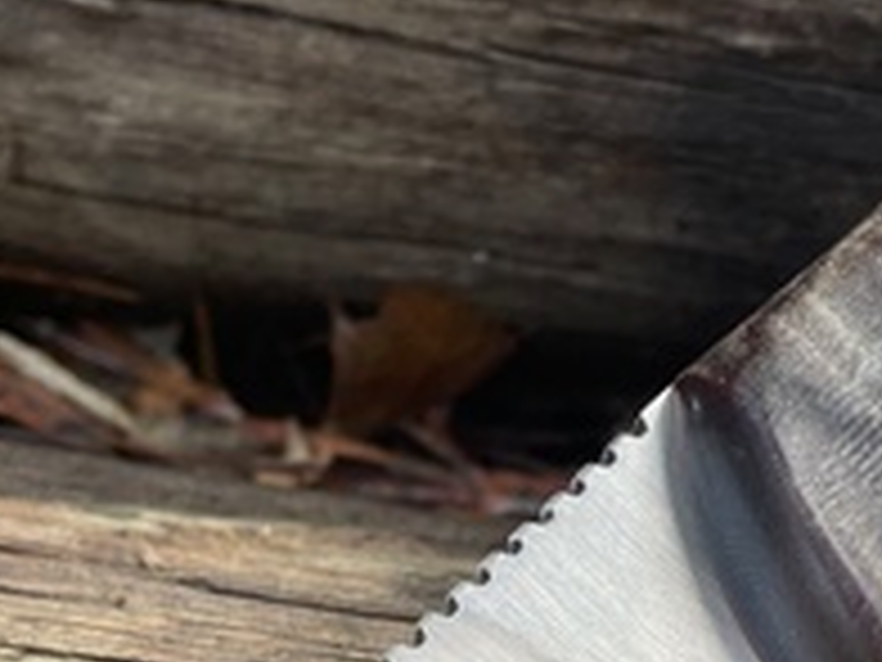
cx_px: 760
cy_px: 721
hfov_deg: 18.3
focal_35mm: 106
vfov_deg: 13.7
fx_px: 2701
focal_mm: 4.2
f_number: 1.6
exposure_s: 1/284
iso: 32
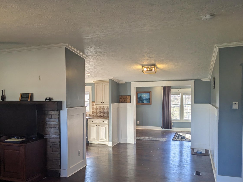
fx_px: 232
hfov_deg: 54.9
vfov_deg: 42.8
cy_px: 106
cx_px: 96
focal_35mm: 33
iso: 52
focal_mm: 4.38
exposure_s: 1/201
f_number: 1.73
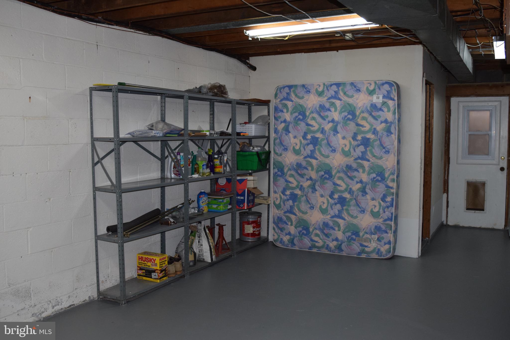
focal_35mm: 34
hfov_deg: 55.1
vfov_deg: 38.4
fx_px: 489
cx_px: 255
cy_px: 170
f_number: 5
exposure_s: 1/100
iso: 800
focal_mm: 23
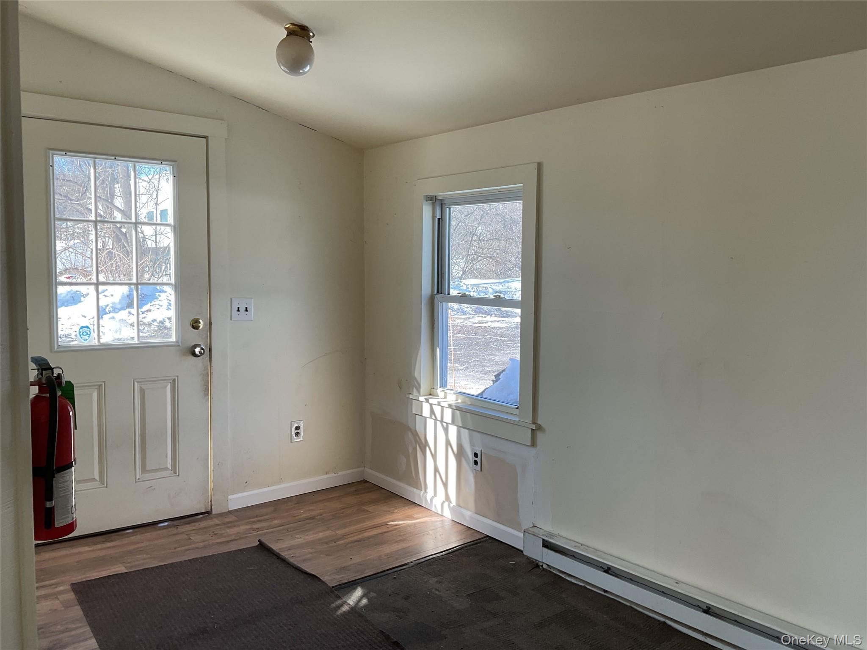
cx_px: 434
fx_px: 726
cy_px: 325
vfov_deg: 48.2
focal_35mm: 29
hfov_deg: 61.7
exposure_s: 1/120
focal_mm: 3
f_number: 1.8
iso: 20
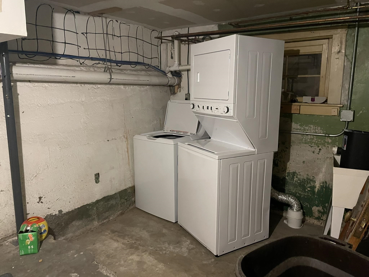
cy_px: 138
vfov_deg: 53.1
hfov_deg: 67.3
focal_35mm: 26
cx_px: 184
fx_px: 277
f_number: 1.6
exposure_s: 1/40
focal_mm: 4.2
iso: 500
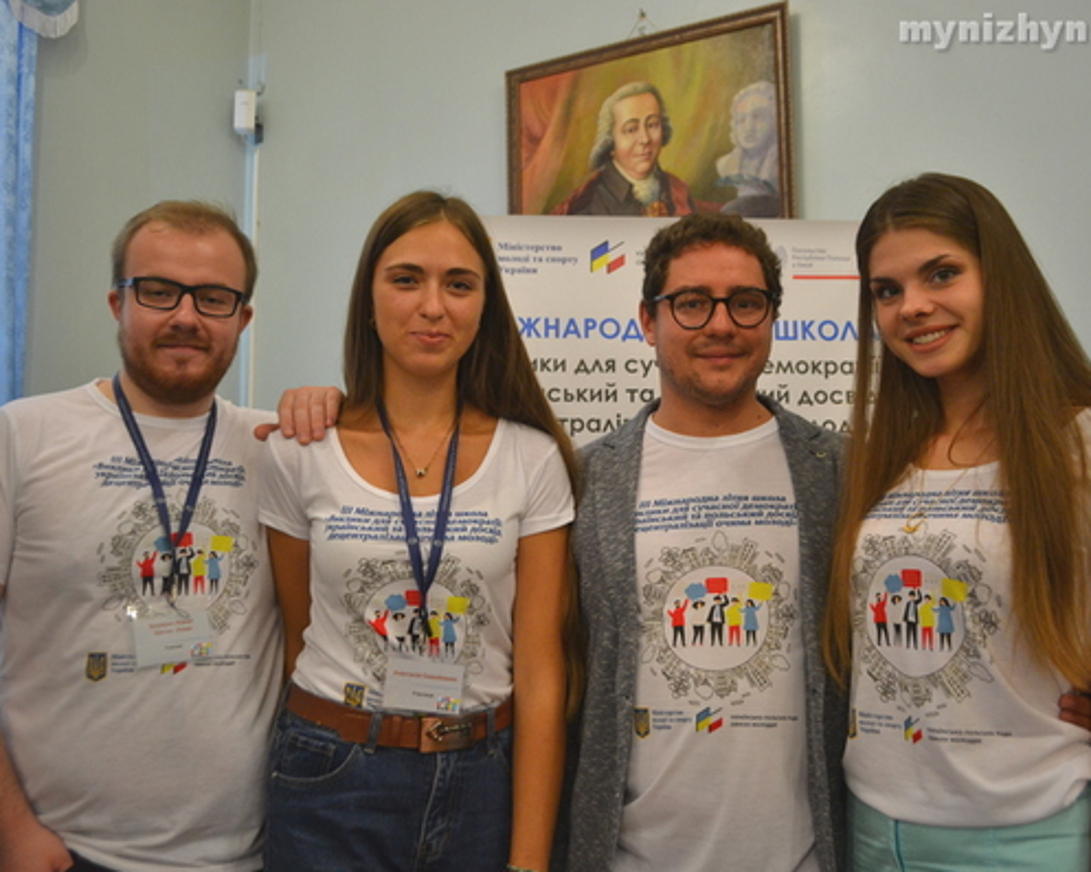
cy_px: 437
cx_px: 544
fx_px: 1097
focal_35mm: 34
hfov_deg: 52.9
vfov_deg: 43.3
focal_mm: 20
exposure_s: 1/60
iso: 720
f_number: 3.8
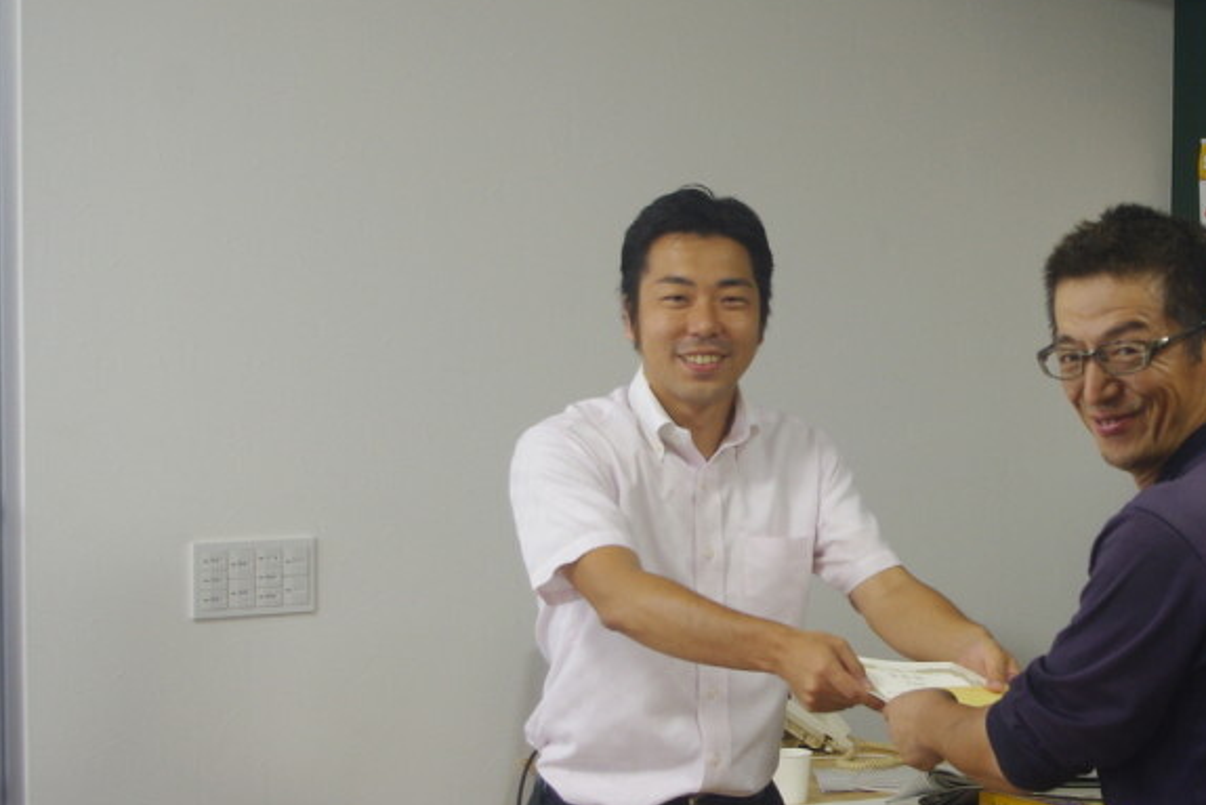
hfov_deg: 24.4
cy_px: 434
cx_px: 966
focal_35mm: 82
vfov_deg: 16.7
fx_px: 2748
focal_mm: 30.63
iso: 400
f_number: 4.5
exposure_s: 1/60
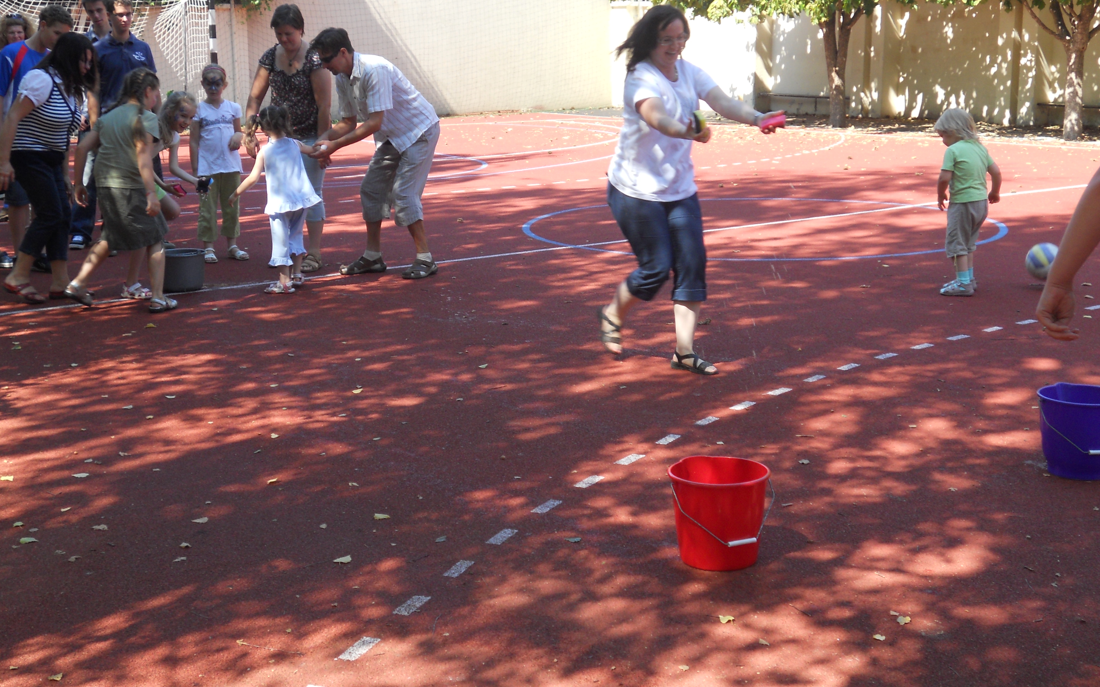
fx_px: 1529
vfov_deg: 25.3
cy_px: 296
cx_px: 558
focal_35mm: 51
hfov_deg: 39.6
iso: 80
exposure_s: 1/125
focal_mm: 8.2
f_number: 4.3
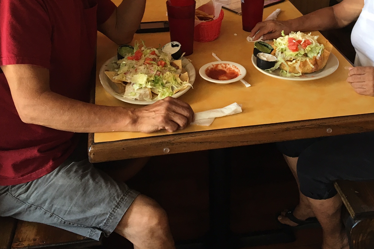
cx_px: 221
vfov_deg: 26.6
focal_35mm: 50
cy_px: 54
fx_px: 519
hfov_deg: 39.5
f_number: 2.2
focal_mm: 4.15
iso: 32
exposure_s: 1/30
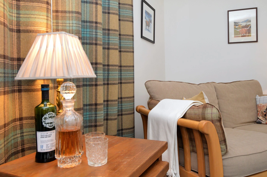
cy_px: 82
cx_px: 141
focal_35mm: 28
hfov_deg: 65.5
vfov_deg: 46.3
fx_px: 207
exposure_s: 1/80
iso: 400
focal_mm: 14
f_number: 4.5
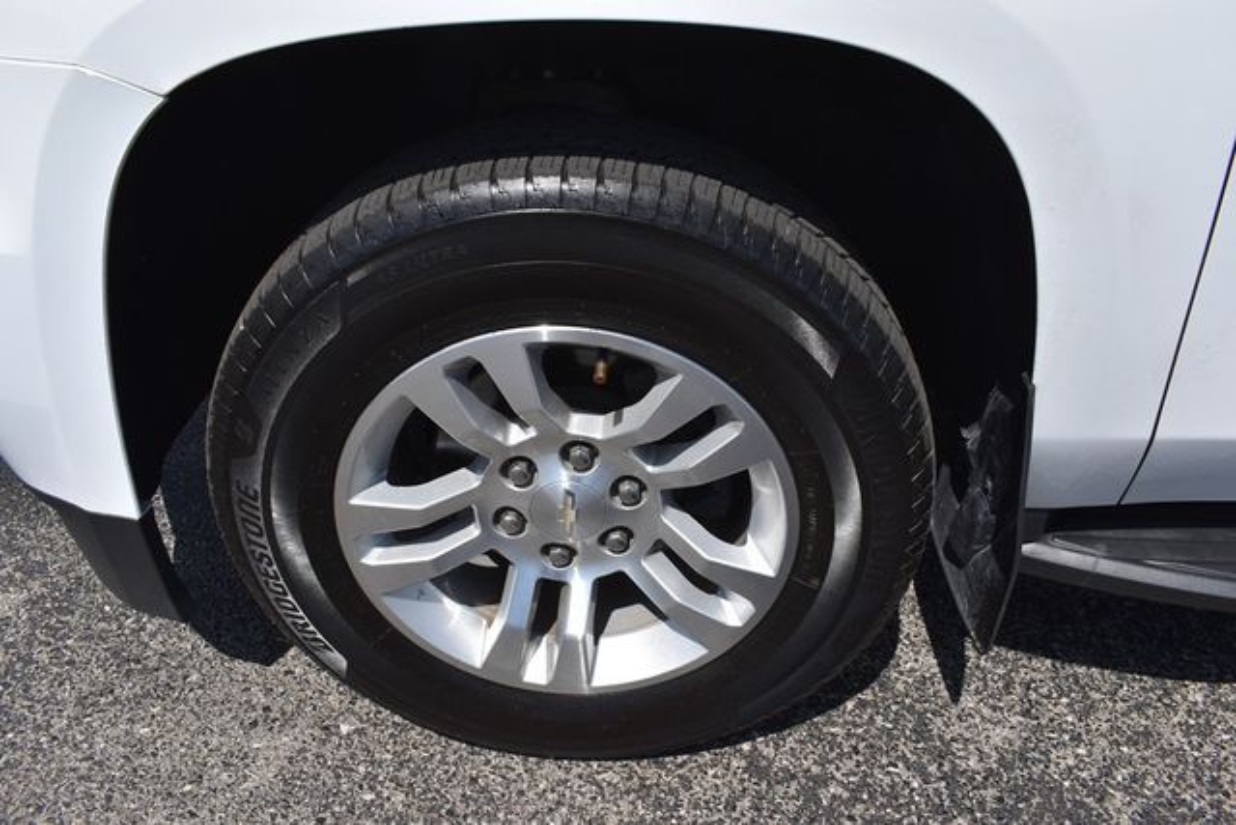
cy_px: 412
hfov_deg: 67.4
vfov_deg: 48.0
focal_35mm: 27
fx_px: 927
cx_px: 618
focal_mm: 18
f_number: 9
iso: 100
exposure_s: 1/320
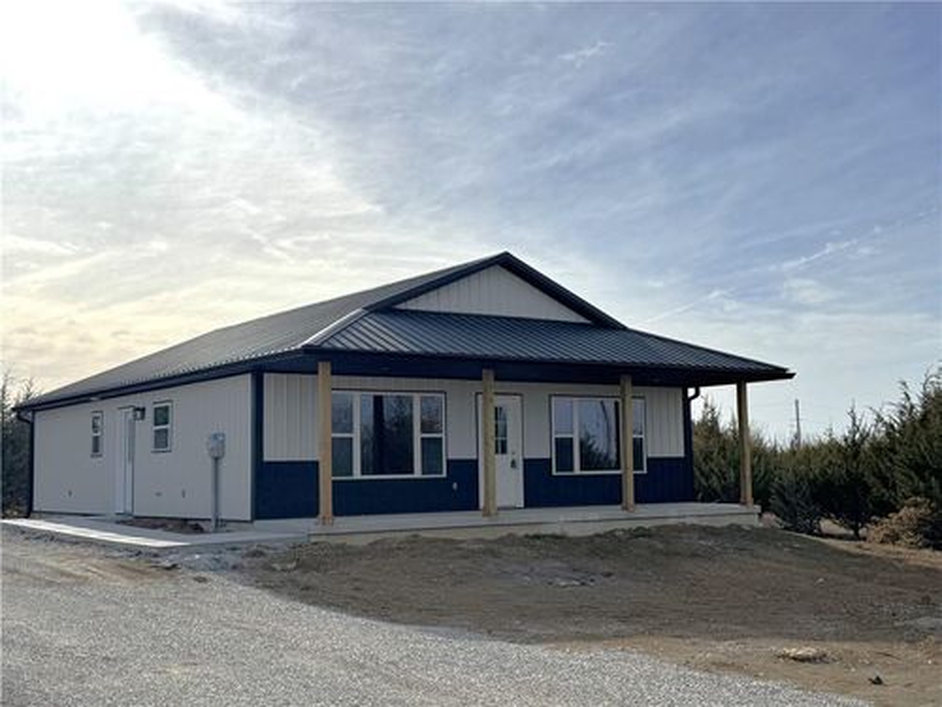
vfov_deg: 38.7
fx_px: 1007
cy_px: 354
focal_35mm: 37
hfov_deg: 50.1
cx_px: 471
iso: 64
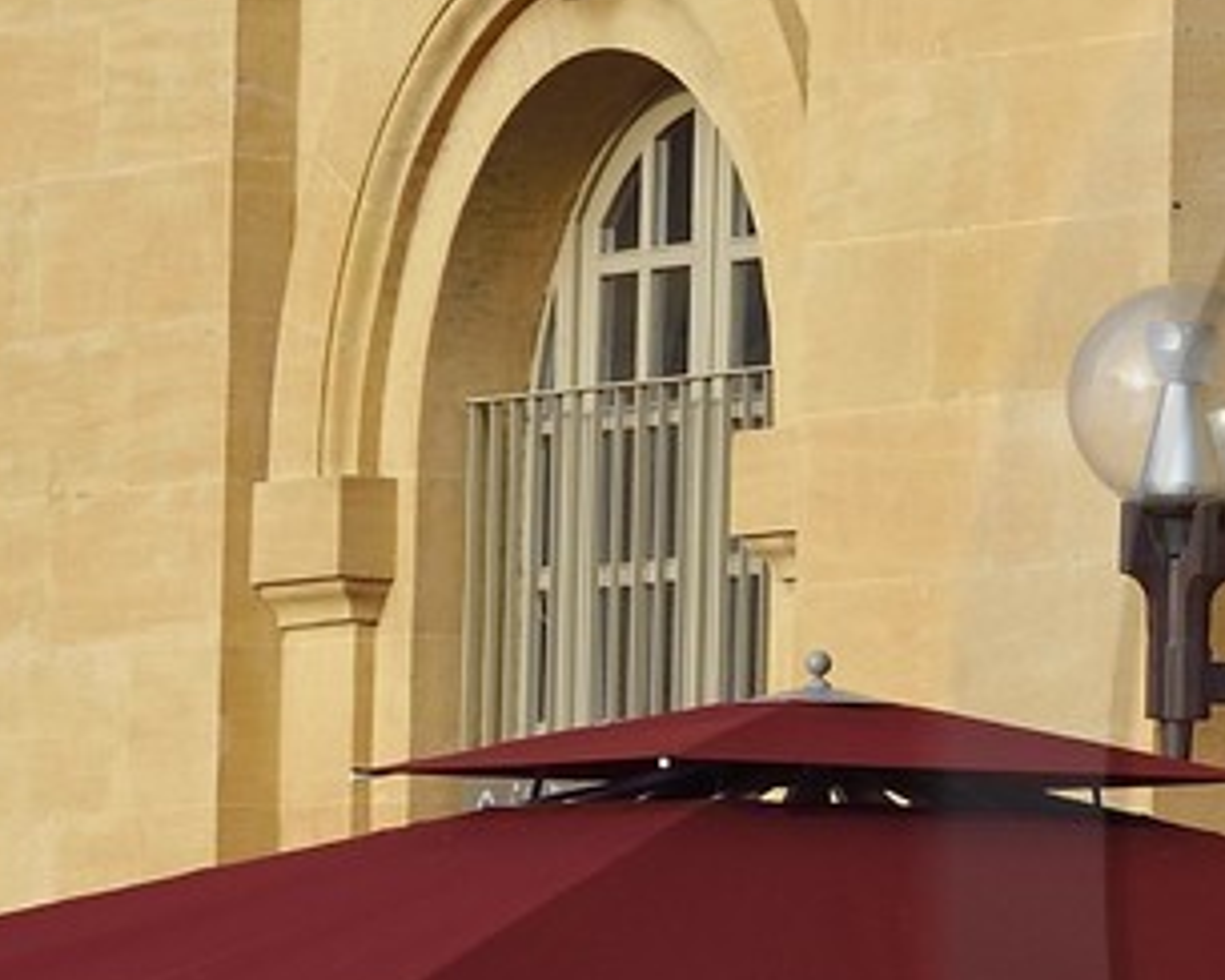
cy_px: 855
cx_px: 2583
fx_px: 20702
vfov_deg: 2.7
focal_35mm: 571
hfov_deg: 3.4
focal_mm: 116
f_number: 8
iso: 200
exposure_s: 1/200
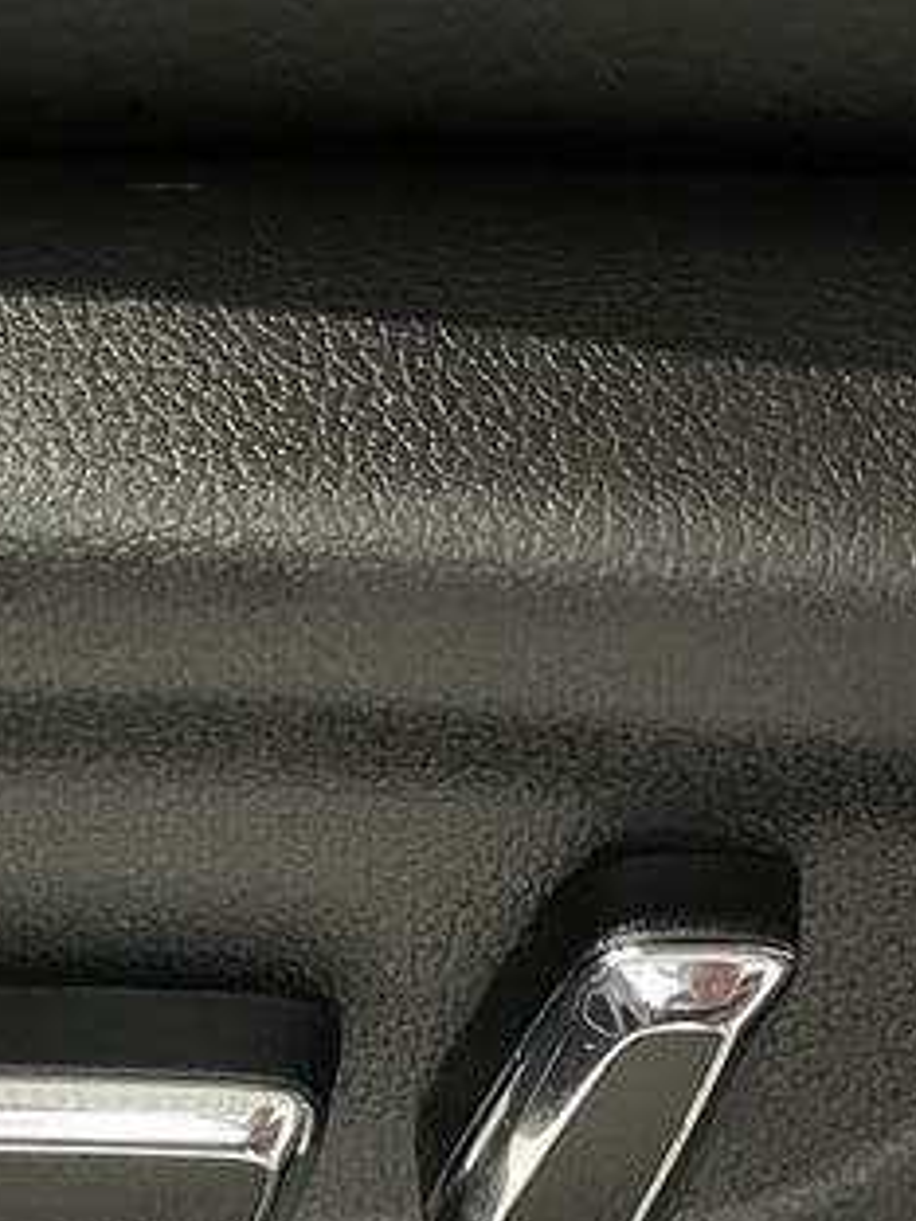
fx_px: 2646
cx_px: 321
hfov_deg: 19.6
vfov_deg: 25.1
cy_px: 1129
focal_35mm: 75
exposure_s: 1/17
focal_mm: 4.2
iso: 2000
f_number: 1.6
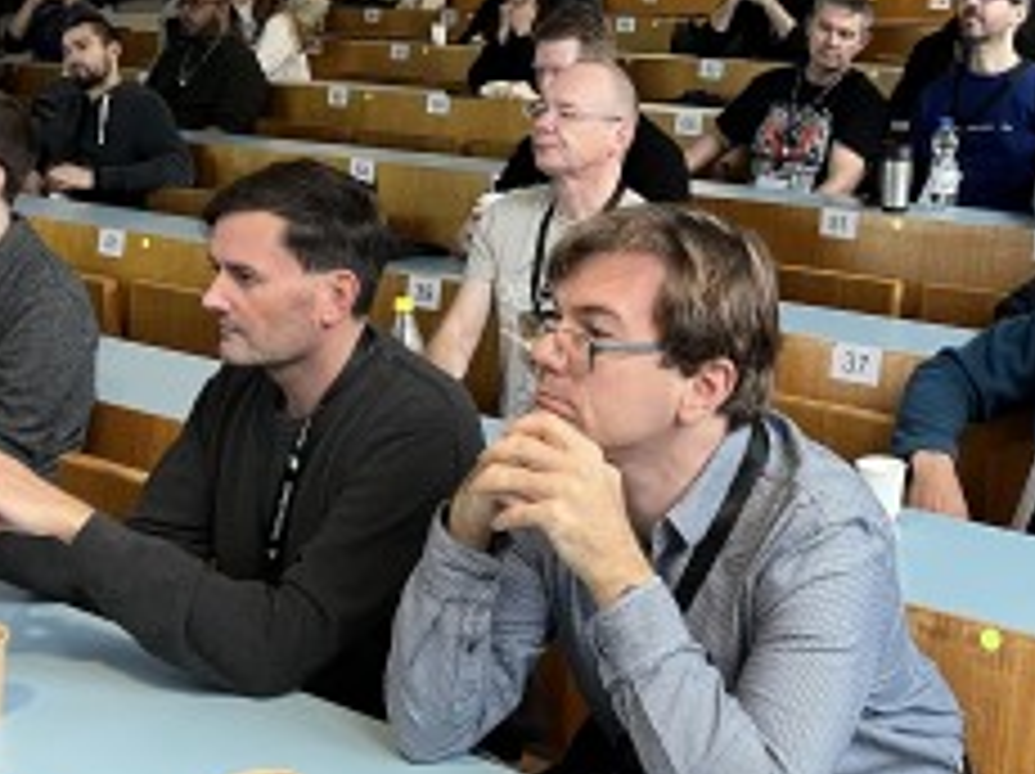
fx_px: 1732
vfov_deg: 24.9
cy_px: 189
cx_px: 594
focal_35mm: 58
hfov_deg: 33.2
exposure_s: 1/60
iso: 320
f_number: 1.6
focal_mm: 5.1
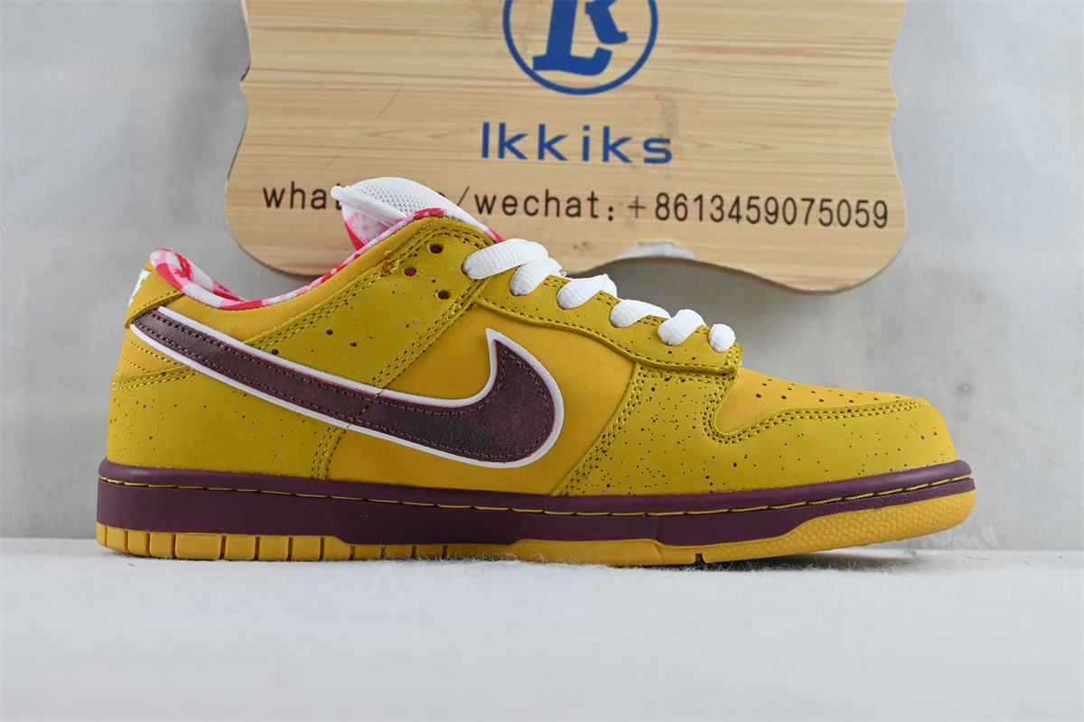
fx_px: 1423
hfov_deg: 41.7
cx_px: 542
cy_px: 361
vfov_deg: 28.5
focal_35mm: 47
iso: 100
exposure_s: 1/50
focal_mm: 31.5
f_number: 5
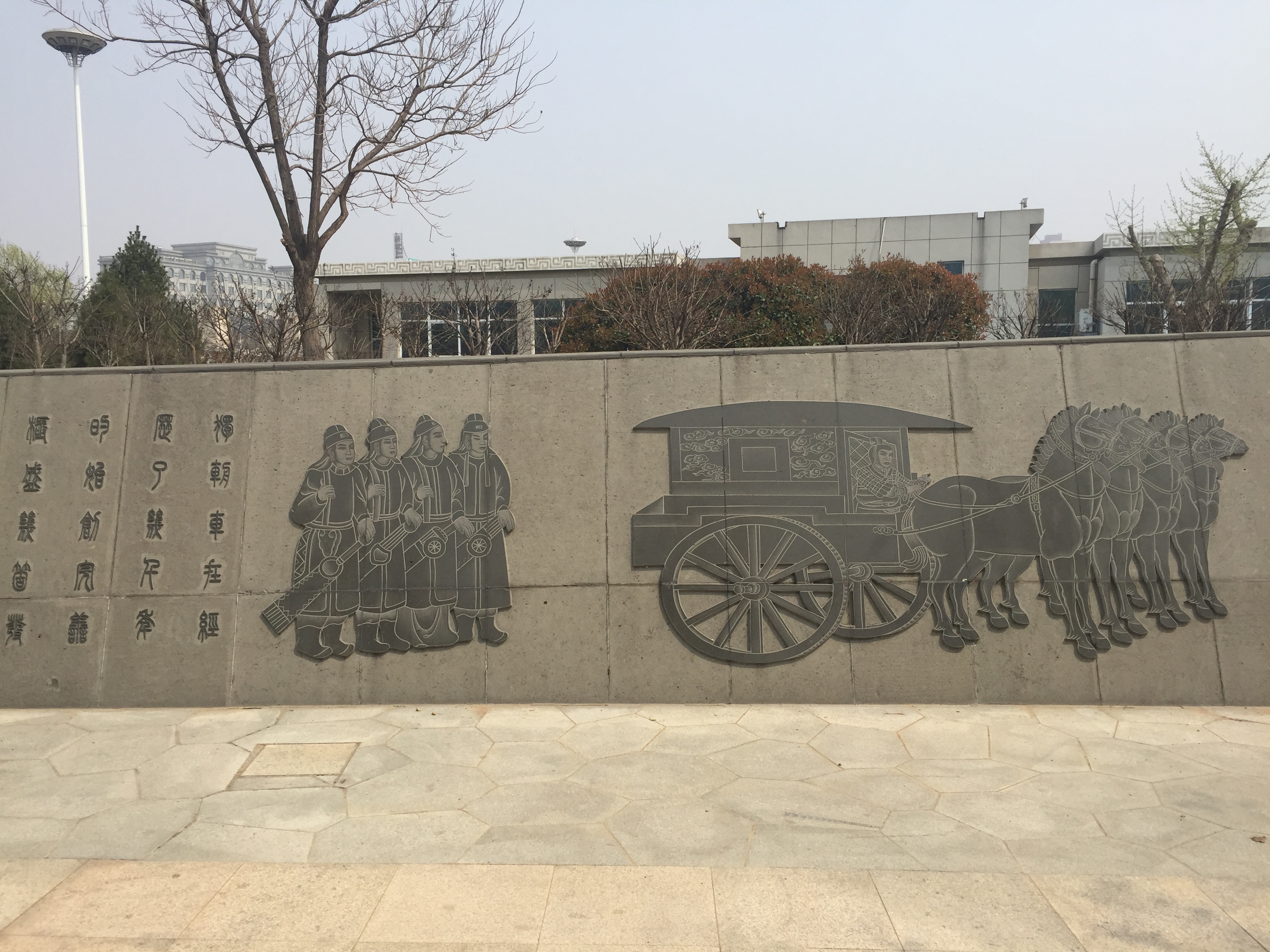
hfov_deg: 61.7
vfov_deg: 48.2
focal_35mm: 29
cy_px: 476
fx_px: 1064
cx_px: 635
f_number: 2.2
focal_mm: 4.15
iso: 32
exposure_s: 1/2326
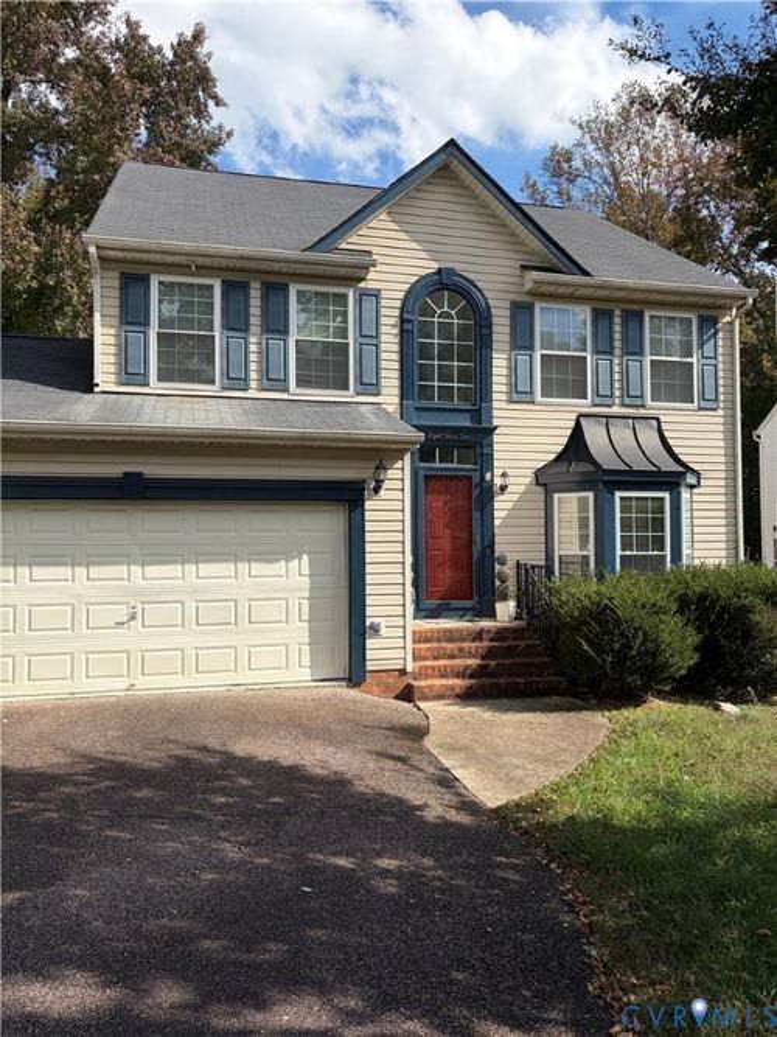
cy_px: 518
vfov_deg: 67.3
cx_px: 388
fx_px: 778
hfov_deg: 53.0
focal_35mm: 26
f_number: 1.6
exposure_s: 1/2985
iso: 50
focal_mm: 5.96
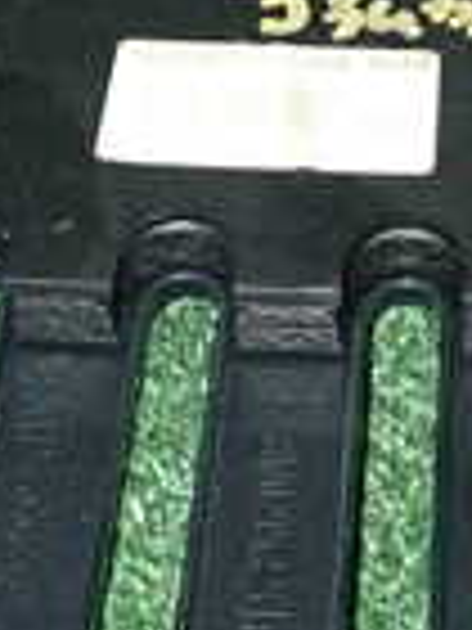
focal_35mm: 120
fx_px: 2182
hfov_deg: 12.3
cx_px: 315
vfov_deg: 16.1
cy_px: 22
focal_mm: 5.05
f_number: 6.3
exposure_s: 1/30
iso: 500
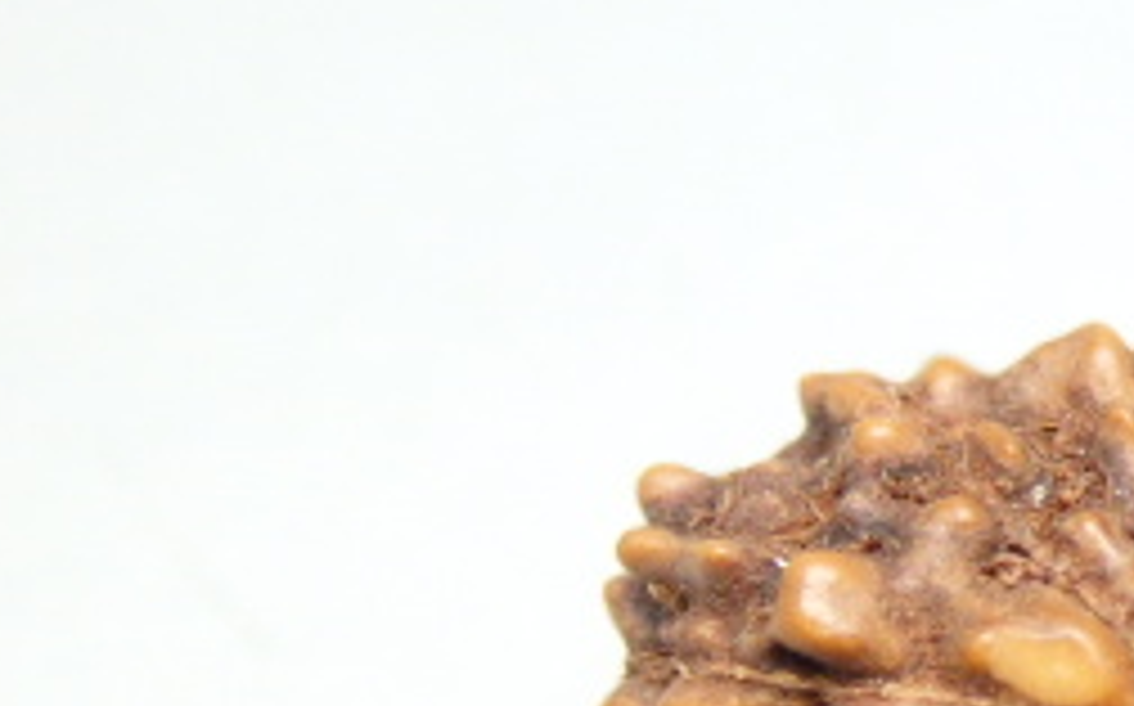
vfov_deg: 7.3
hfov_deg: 11.6
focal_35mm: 178
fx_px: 5496
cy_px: 782
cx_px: 1224
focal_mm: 11.9
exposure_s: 1/100
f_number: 4.4
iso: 640
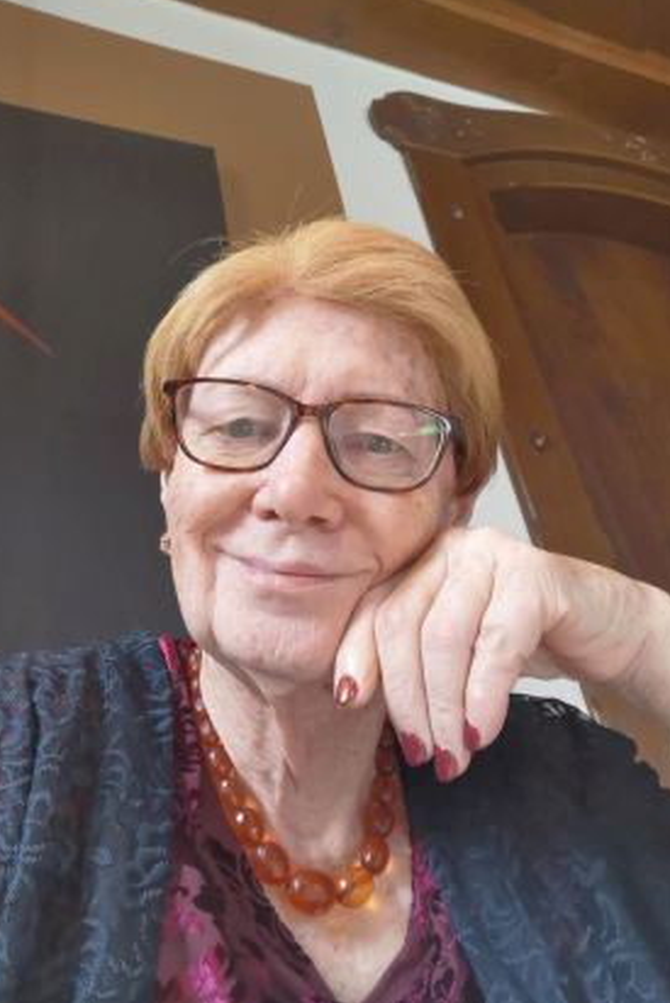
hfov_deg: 46.4
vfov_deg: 65.4
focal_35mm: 28
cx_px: 334
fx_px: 781
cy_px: 488
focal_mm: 3.84
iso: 80
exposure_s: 1/33.3
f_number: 2
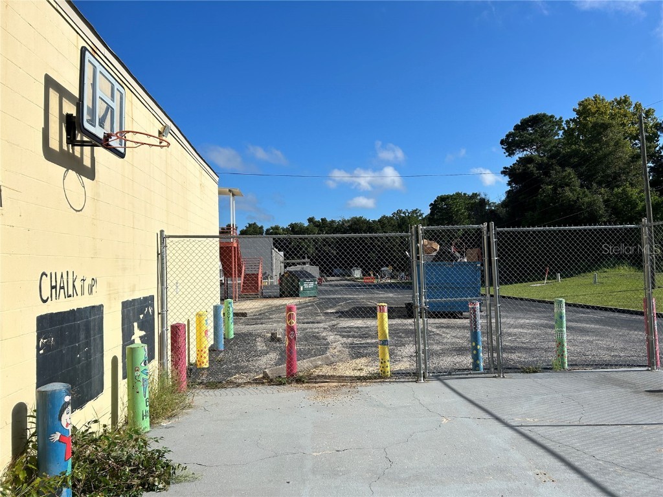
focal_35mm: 26
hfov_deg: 67.3
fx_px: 498
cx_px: 332
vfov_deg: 53.1
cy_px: 248
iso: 50
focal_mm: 5.7
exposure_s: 1/6993
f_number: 1.5
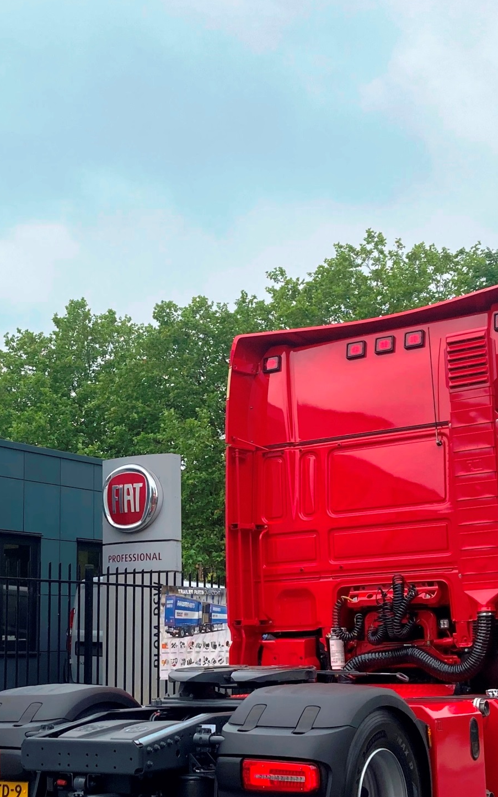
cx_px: 172
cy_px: 515
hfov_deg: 22.3
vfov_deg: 34.8
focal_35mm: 58
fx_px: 1259
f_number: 1.8
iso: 20
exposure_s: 1/1000
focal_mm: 3.99
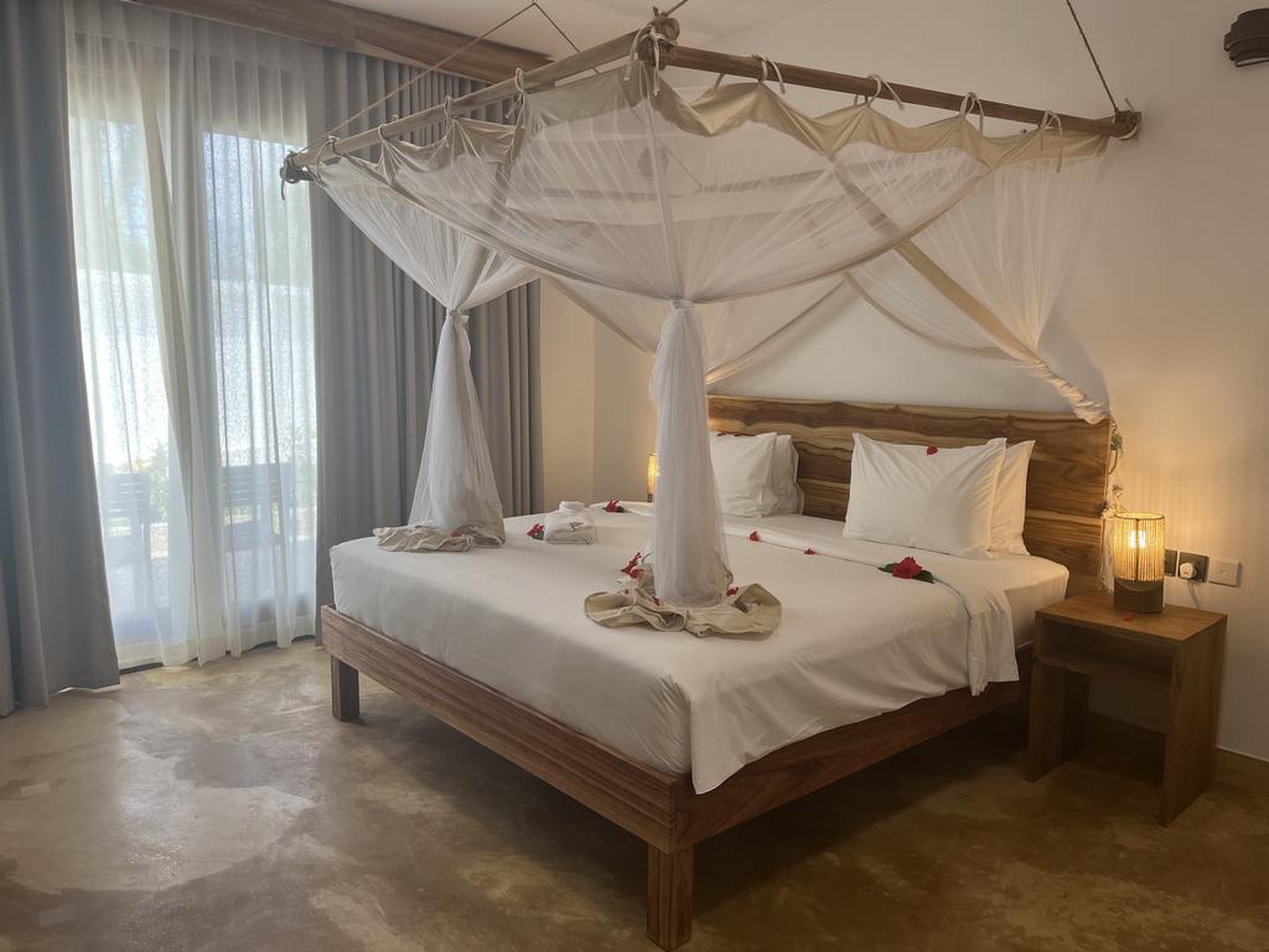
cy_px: 476
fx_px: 953
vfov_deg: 53.1
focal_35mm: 26
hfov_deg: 67.3
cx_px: 634
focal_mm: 5.1
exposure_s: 1/100
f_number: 1.6
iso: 40
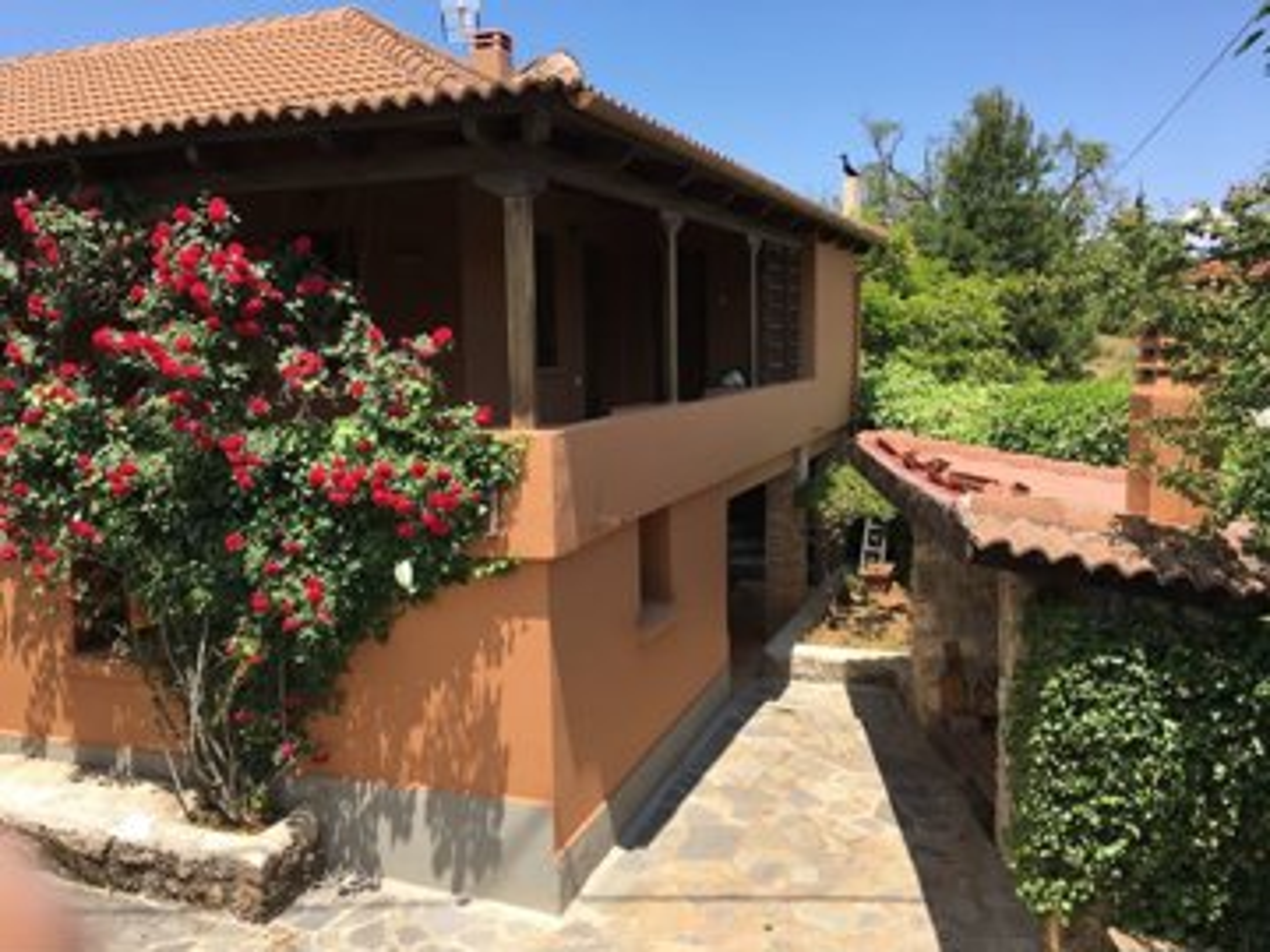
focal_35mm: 29
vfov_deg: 48.2
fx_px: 1064
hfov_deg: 61.7
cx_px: 635
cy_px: 476
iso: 25
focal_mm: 4.15
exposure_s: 1/1115
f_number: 2.2
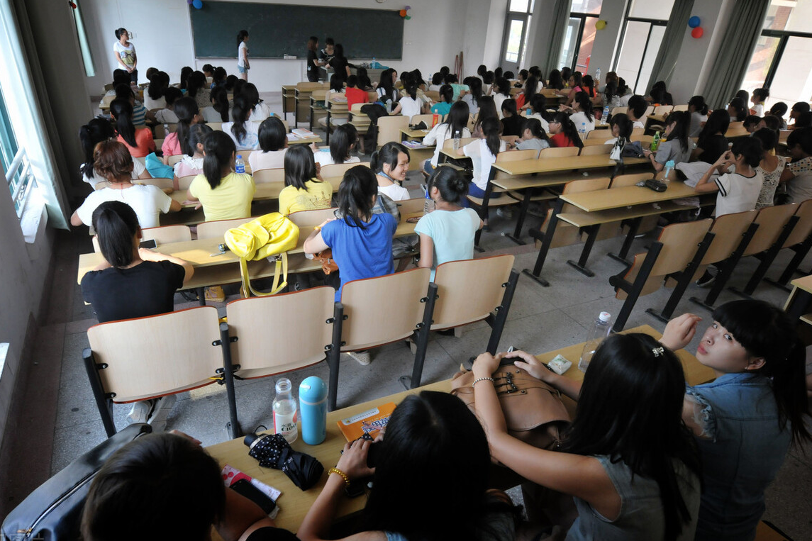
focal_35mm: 22
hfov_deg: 78.6
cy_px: 274
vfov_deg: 57.2
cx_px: 394
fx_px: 496
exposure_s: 1/160
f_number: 6.3
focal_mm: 14
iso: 800
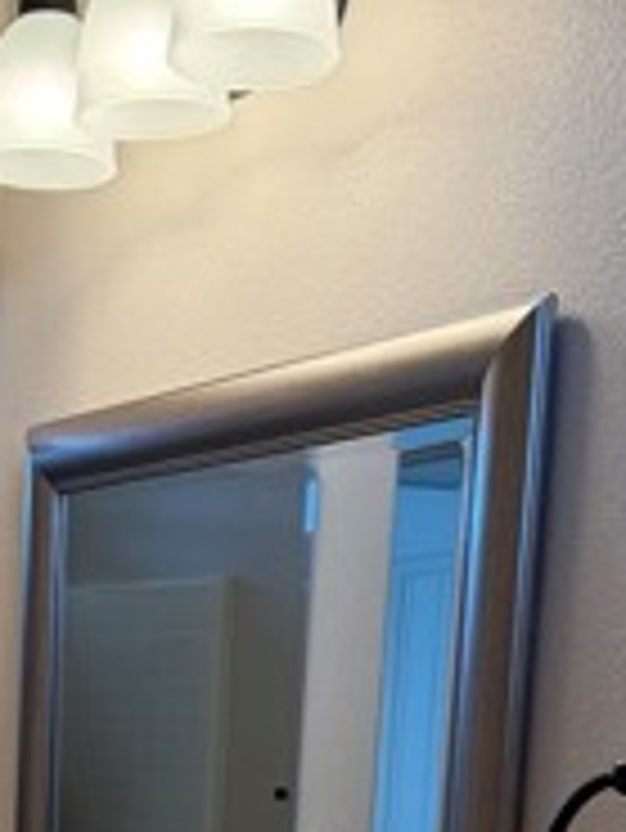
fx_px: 1999
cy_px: 1034
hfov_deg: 17.5
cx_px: 59
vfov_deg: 21.6
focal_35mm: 83
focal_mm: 6.76
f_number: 1.78
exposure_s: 1/239
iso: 160
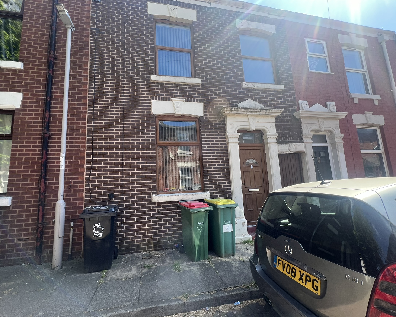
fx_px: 164
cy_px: 157
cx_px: 185
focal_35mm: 14
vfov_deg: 88.0
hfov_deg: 100.6
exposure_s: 1/271
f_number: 1.8
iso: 32
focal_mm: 1.57
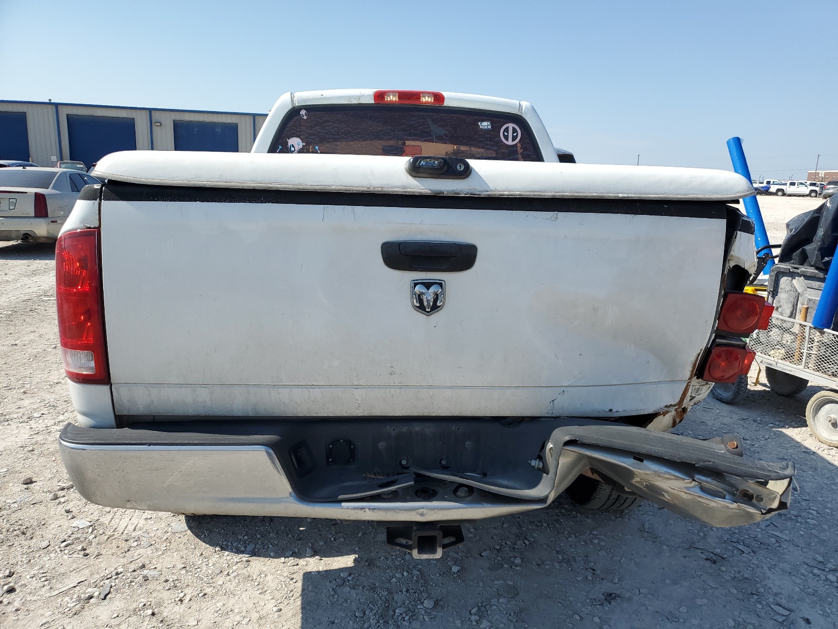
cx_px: 419
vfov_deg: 53.1
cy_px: 314
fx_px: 629
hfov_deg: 67.3
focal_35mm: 26
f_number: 1.5
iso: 50
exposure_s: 1/3333
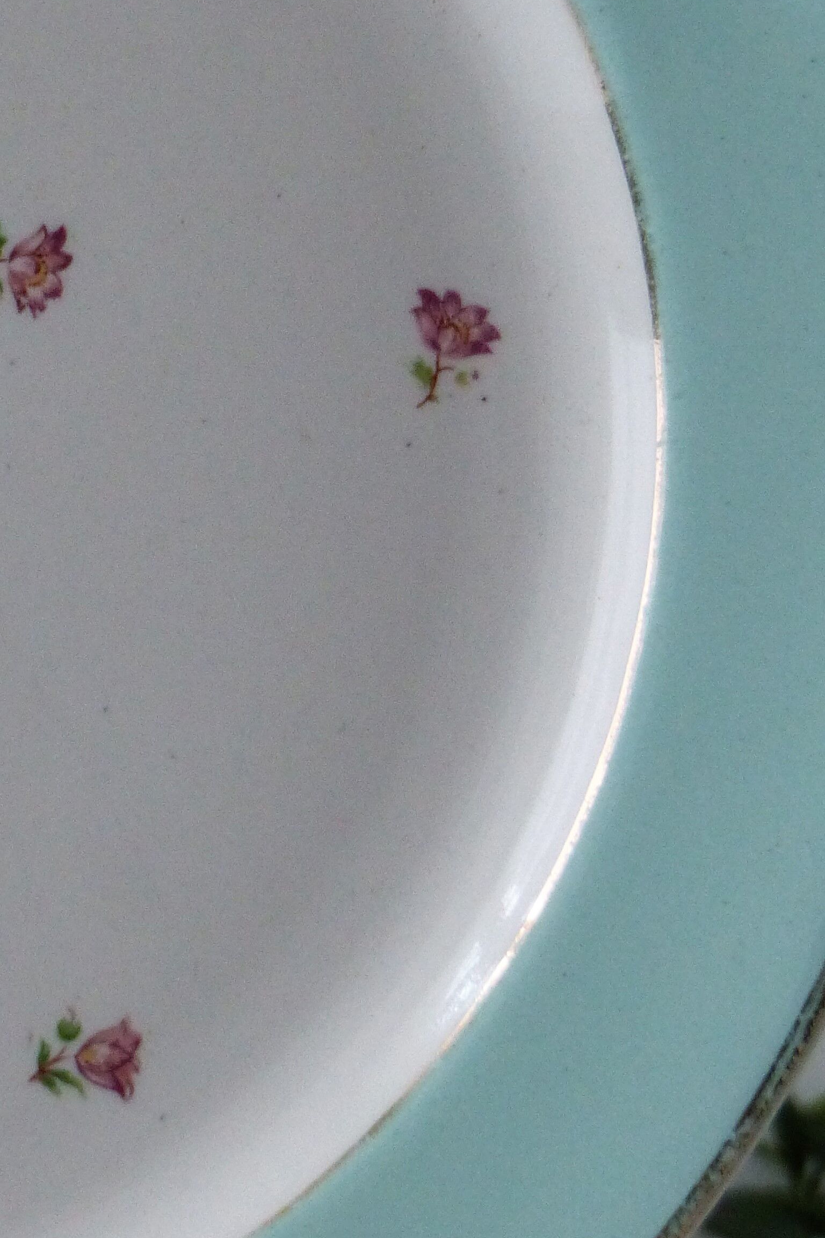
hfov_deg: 4.0
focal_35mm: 343
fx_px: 11793
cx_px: 350
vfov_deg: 6.0
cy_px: 448
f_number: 2.8
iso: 400
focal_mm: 31.1
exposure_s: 1/40
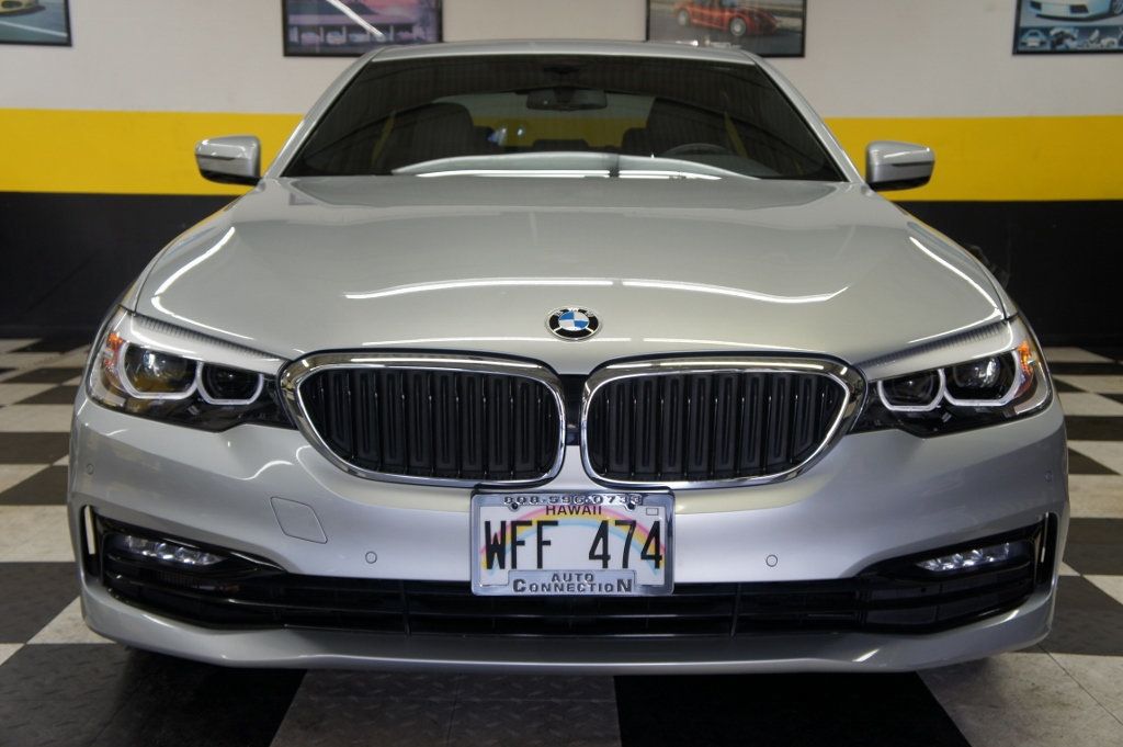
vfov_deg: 31.8
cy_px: 374
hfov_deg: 46.4
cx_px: 562
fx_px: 1309
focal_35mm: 42
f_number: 4
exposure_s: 1/50
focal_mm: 28
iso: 250
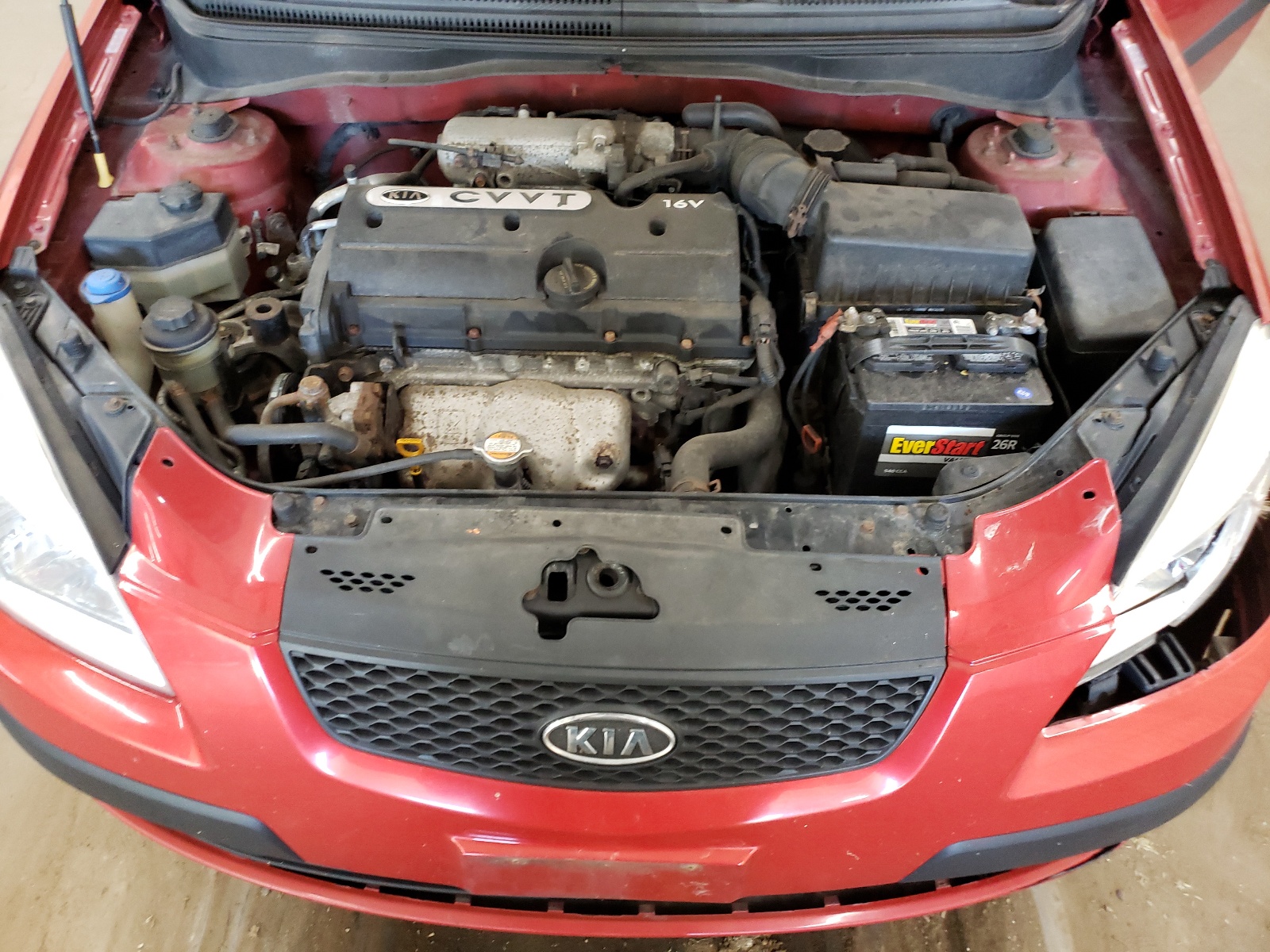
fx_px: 954
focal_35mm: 26
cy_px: 476
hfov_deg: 67.3
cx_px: 635
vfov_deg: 53.1
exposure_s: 1/40
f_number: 1.5
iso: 316
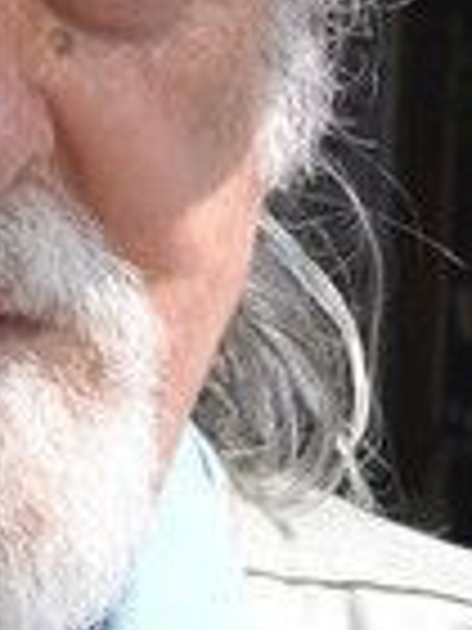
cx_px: -157
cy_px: 104
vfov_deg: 9.3
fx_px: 3872
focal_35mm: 213
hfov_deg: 6.9
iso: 3200
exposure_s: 1/800
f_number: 14
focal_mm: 46
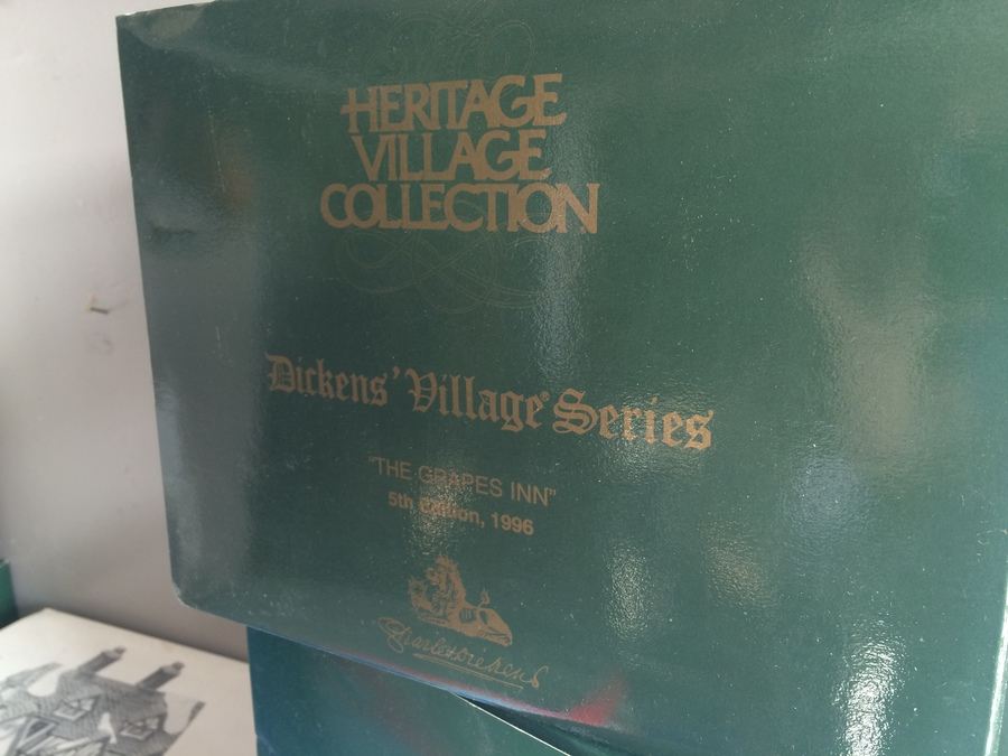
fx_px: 844
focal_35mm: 29
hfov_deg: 61.7
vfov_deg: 48.2
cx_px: 504
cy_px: 378
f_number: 2.2
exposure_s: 1/30
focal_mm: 4.15
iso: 64
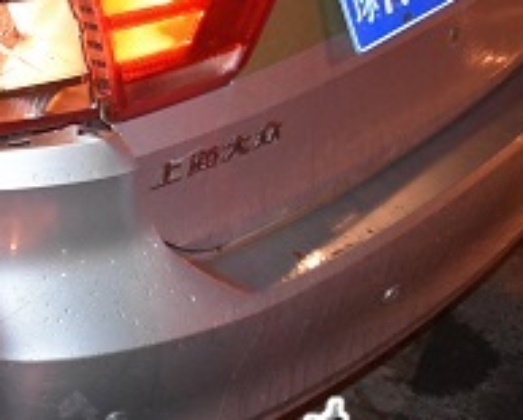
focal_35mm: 98
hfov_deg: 18.6
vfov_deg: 15.7
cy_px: 169
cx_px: -81
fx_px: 1523
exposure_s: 1/60
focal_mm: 27
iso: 3200
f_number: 4
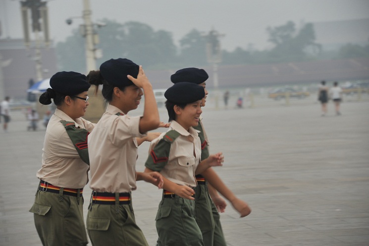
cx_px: 184
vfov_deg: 11.2
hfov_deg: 16.8
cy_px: 123
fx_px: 1250
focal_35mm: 122
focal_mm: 122
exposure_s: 1/125
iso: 400
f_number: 5.6
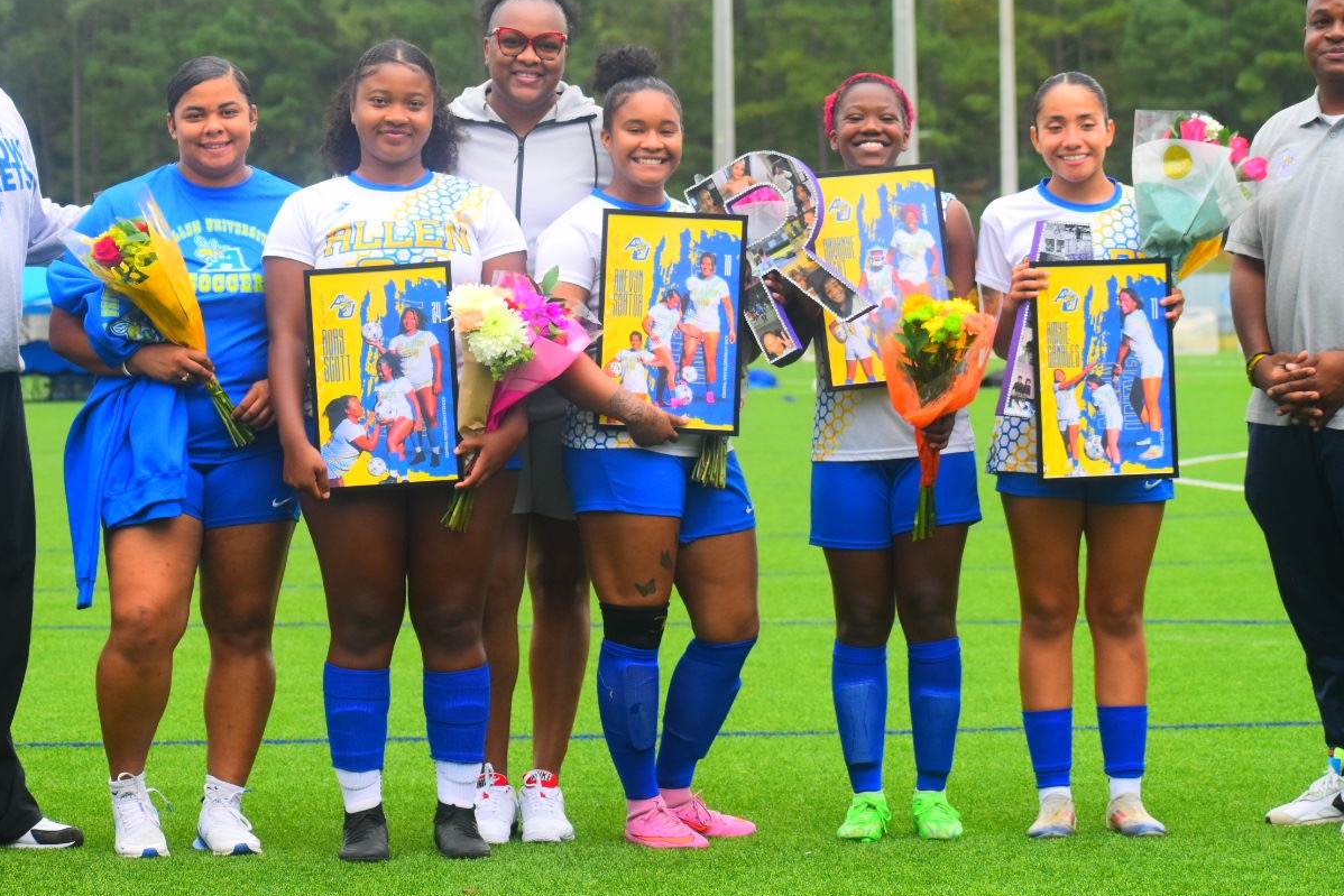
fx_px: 5302
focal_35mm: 142
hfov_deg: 14.4
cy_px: 304
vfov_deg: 9.7
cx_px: 601
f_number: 4.5
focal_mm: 70
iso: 400
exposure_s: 1/320
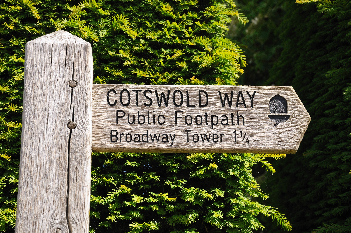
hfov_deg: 21.9
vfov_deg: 14.7
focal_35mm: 93
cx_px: 176
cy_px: 116
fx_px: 906
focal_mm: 62
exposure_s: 1/350
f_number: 8
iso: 200
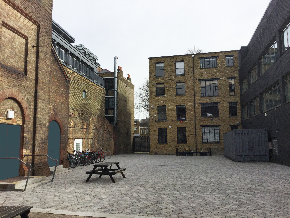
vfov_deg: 45.4
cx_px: 145
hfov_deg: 58.4
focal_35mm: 31
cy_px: 109
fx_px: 260
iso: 25
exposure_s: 1/1773
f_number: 2.4
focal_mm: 3.3
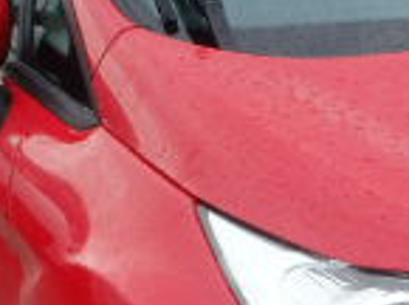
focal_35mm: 124
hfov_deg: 15.3
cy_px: 288
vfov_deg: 11.8
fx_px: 1461
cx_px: 494
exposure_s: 1/160
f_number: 3.9
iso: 125
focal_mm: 5
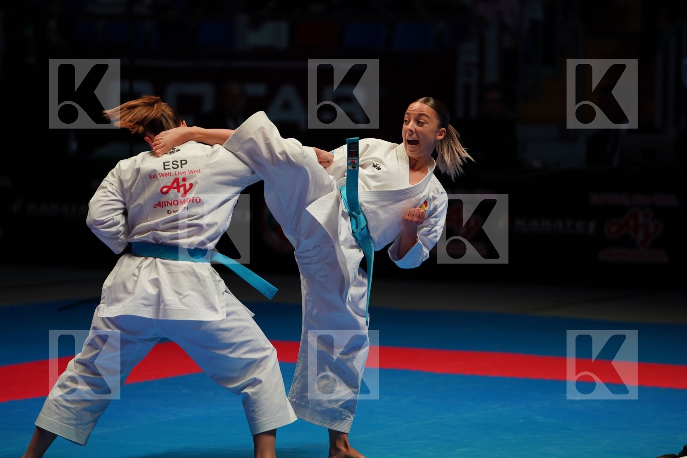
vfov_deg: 7.3
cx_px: 344
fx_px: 3568
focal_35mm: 187
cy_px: 229
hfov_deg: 11.0
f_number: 2.8
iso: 500
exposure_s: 1/500
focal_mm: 187
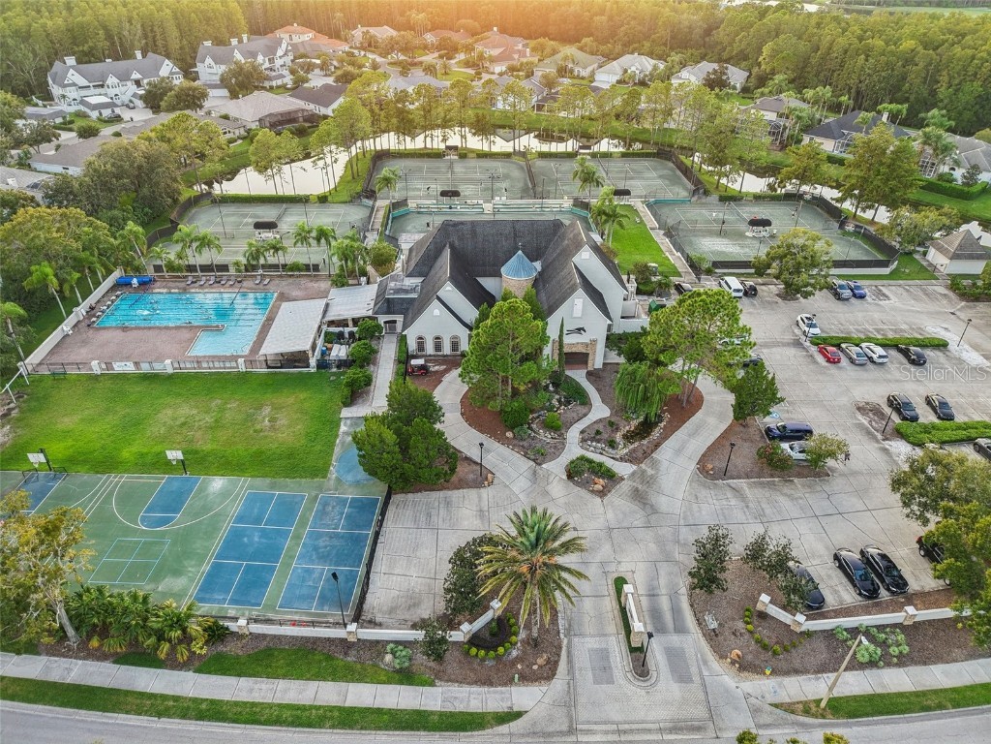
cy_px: 372
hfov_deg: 71.6
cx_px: 496
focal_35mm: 24
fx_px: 687
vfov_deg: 56.8
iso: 120
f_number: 1.8
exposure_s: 1/180
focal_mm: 8.7
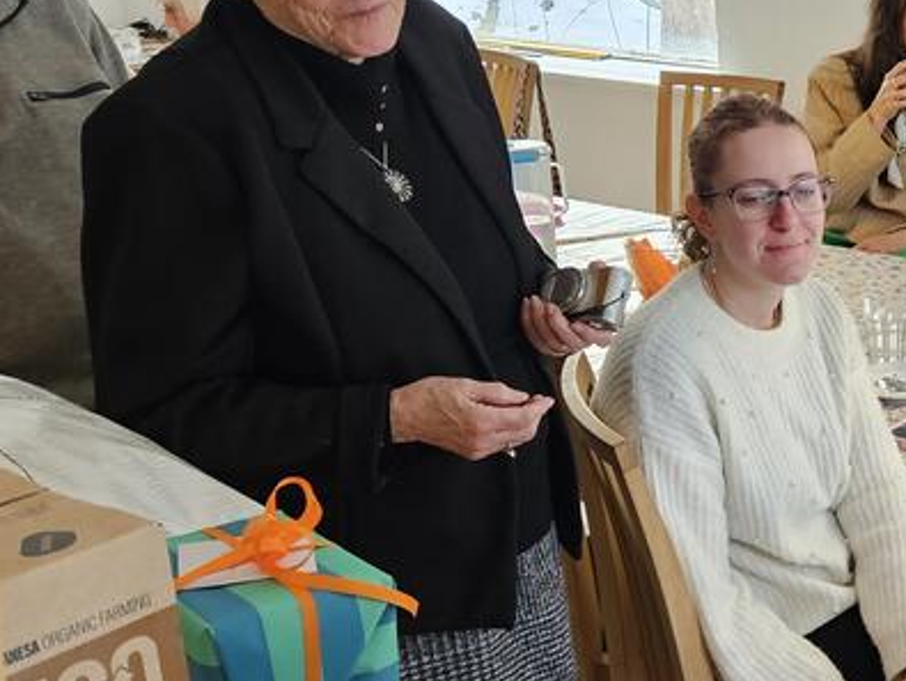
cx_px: 1046
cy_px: 392
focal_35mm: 67
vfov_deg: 21.9
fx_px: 1755
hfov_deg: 26.2
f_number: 1.8
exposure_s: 1/100
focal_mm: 5.4
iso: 160
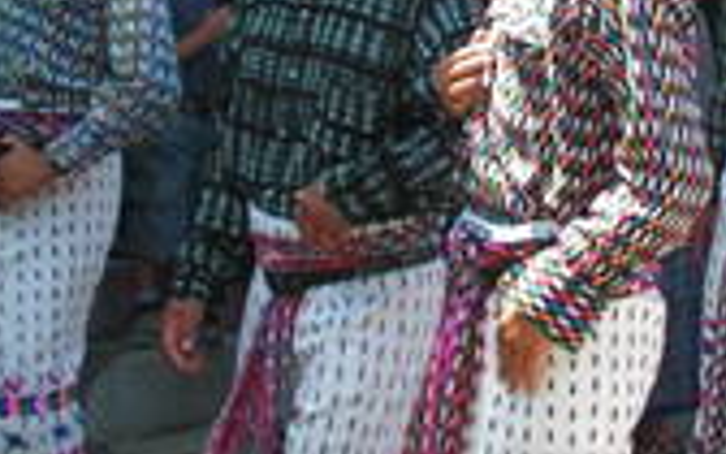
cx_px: 454
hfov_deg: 14.4
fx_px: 2869
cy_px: 43
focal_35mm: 145
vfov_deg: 9.0
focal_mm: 6
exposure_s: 1/125
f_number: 3.2
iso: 64
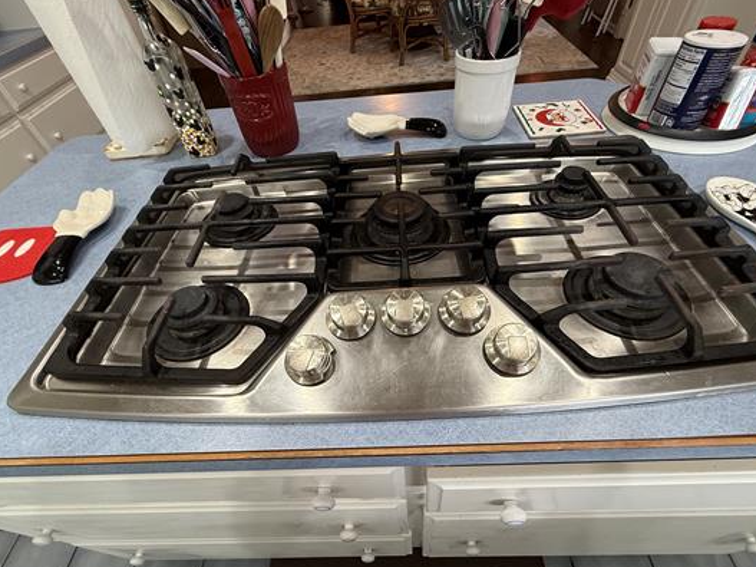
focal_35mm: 17
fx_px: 371
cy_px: 313
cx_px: 386
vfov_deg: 74.5
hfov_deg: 91.0
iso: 200
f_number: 2.2
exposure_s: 1/60
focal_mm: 2.22
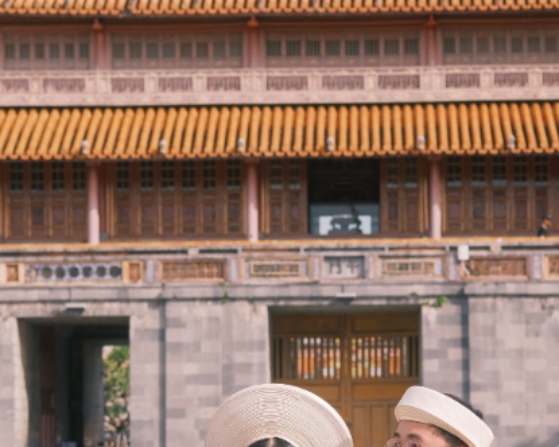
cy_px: 473
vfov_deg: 12.0
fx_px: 2101
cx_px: 288
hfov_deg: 15.2
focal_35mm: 127
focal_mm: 45
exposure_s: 1/950
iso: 200
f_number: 4
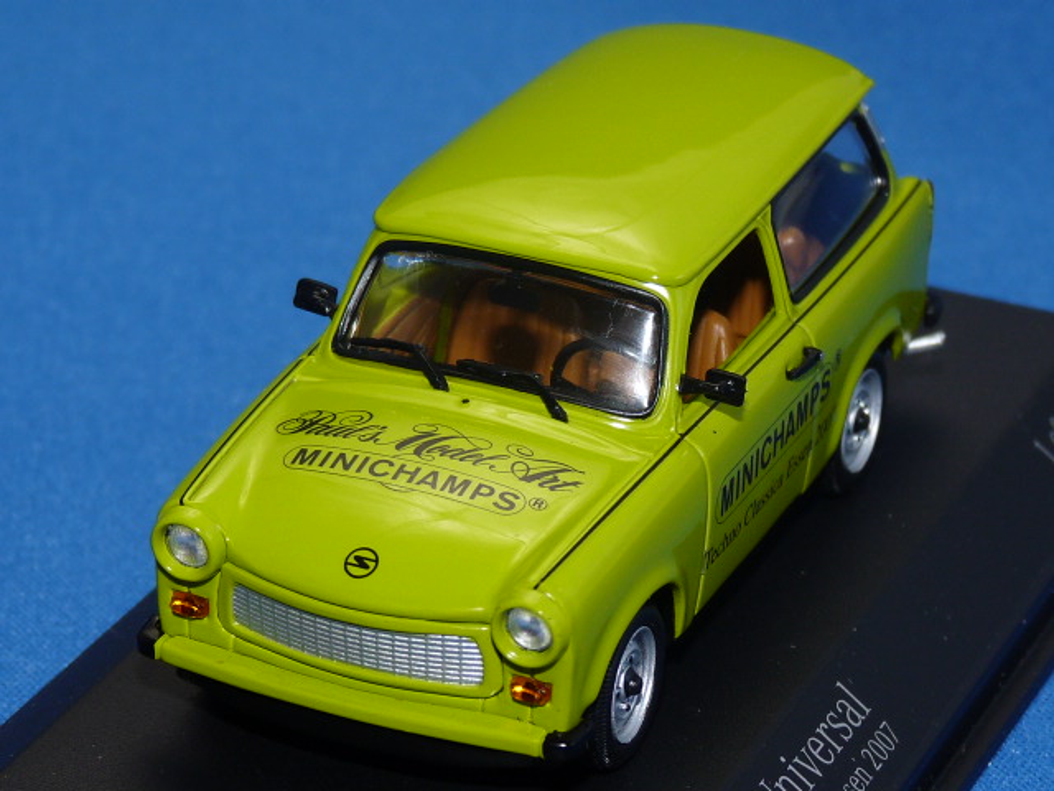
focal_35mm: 134
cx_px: 527
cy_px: 396
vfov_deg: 11.1
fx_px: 4080
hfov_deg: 14.7
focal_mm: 13.3
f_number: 3.4
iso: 100
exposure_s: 1/40
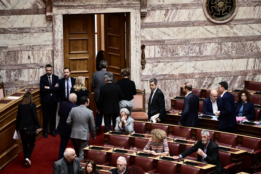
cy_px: 87
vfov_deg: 11.4
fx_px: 870
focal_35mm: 120
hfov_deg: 17.1
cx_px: 130
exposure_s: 1/200
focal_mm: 120
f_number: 4
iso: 800
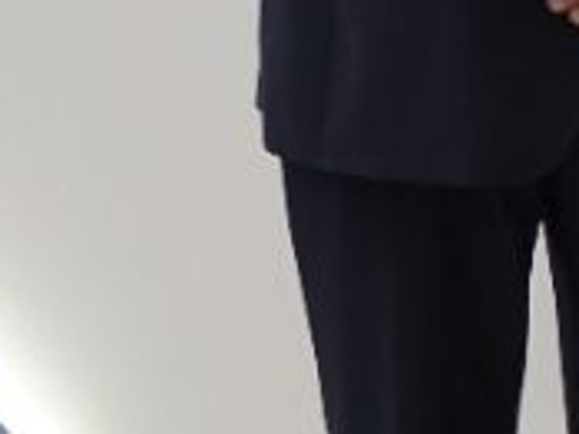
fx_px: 3828
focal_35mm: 229
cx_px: 1628
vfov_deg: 6.5
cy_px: 75
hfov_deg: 7.7
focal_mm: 32
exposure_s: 1/125
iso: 1250
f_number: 4
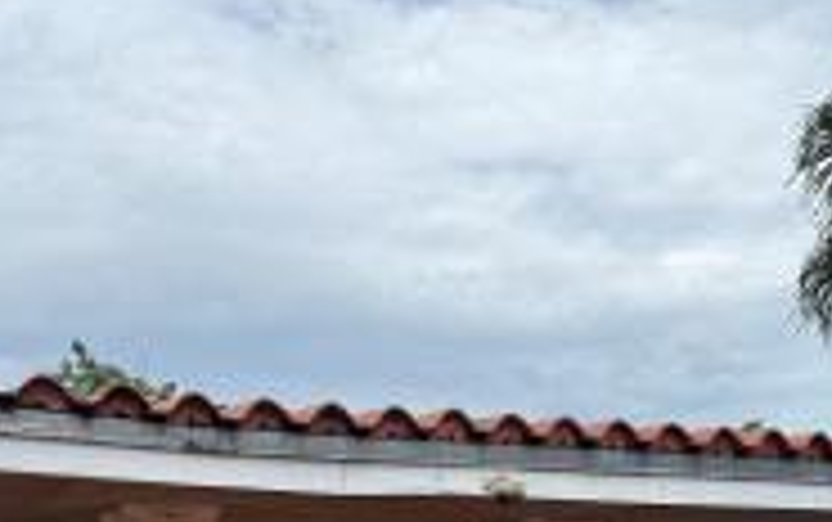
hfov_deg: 36.8
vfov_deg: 21.6
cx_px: 346
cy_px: 652
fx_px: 1248
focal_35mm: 55
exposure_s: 1/5319
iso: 80
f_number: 1.78
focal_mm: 6.76
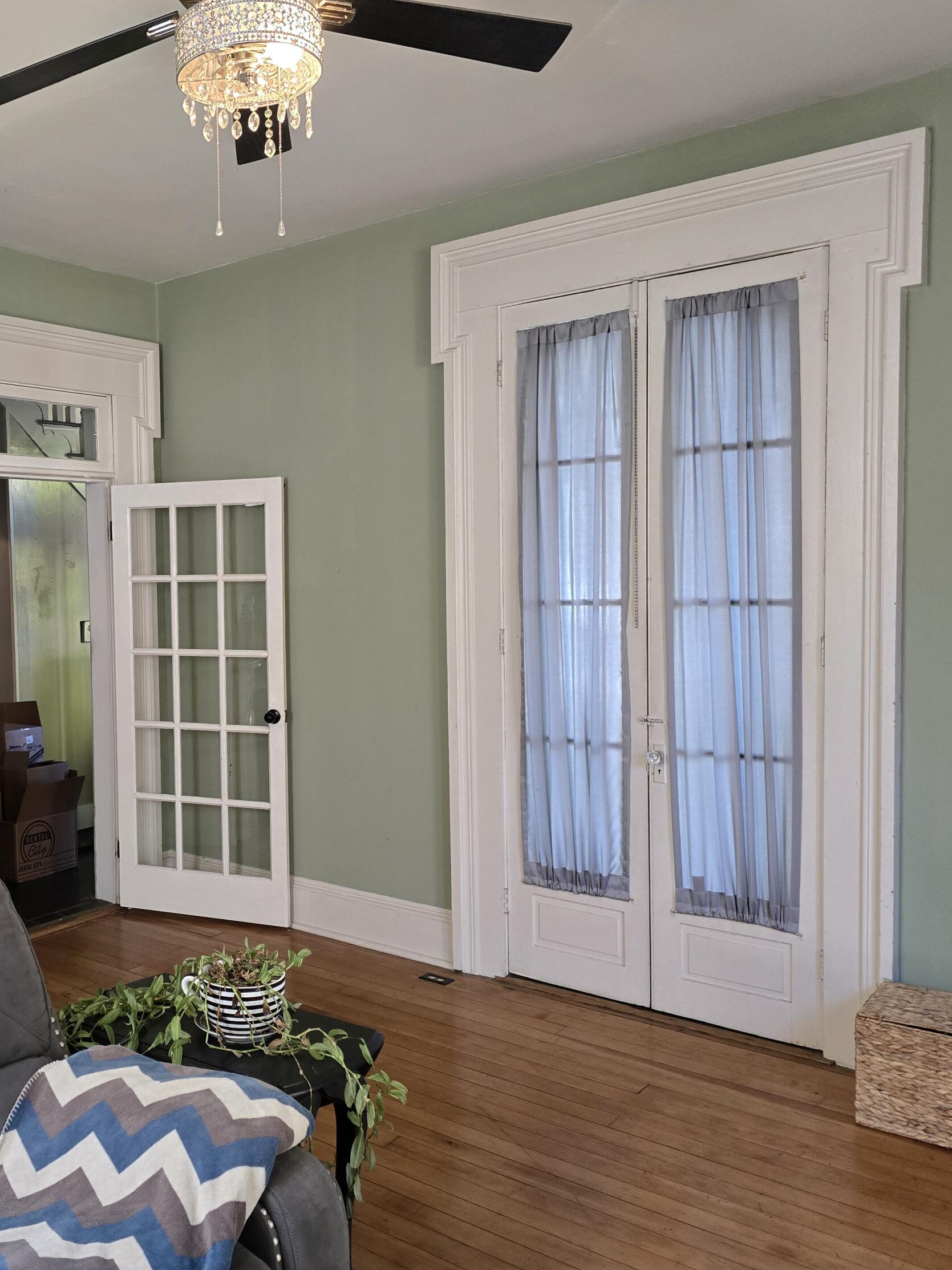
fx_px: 1137
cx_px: 157
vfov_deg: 58.4
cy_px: 632
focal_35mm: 31
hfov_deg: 42.8
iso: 640
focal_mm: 6.3
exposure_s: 1/120
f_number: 1.7
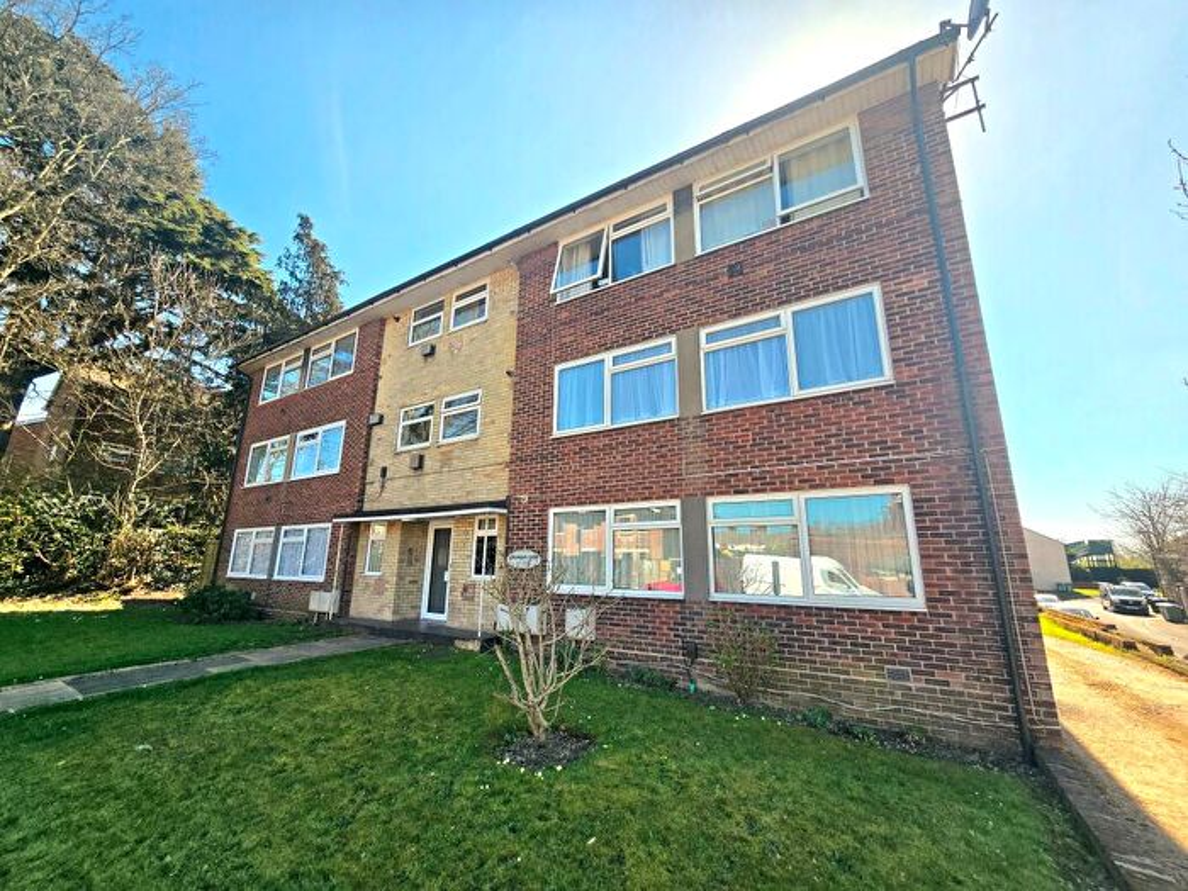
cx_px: 594
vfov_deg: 89.9
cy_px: 446
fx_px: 446
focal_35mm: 13
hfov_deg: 106.2
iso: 50
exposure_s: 1/1667
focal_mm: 2.2
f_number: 2.2
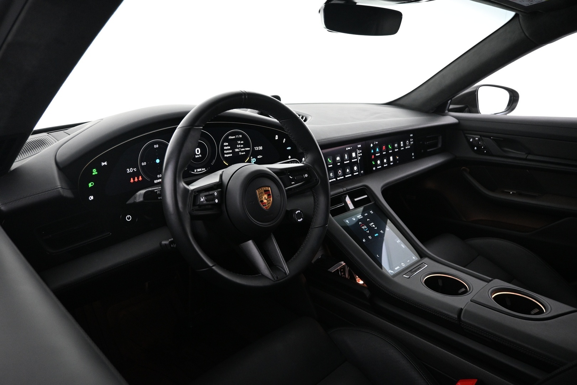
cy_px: 192
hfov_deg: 73.7
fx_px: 385
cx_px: 288
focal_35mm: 24
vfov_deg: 53.1
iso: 1800
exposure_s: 1/30
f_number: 3.5
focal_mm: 16
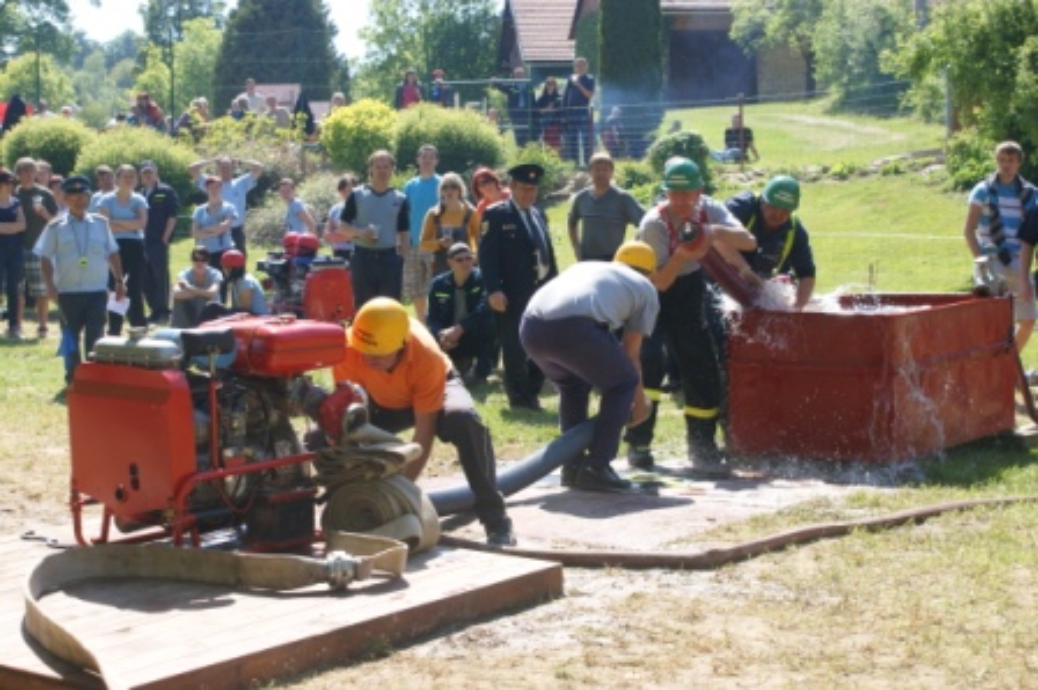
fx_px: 1945
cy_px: 345
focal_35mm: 68
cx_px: 519
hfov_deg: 29.9
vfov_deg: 20.1
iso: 100
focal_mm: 45
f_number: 6.3
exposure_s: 1/160
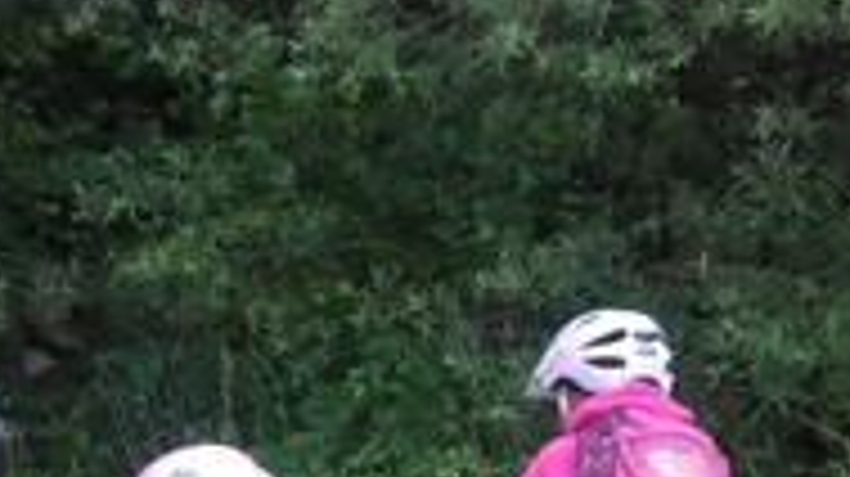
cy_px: 918
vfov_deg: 8.1
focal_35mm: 143
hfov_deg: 14.7
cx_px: -36
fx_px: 3221
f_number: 2.2
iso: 60
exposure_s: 1/100
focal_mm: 3.3
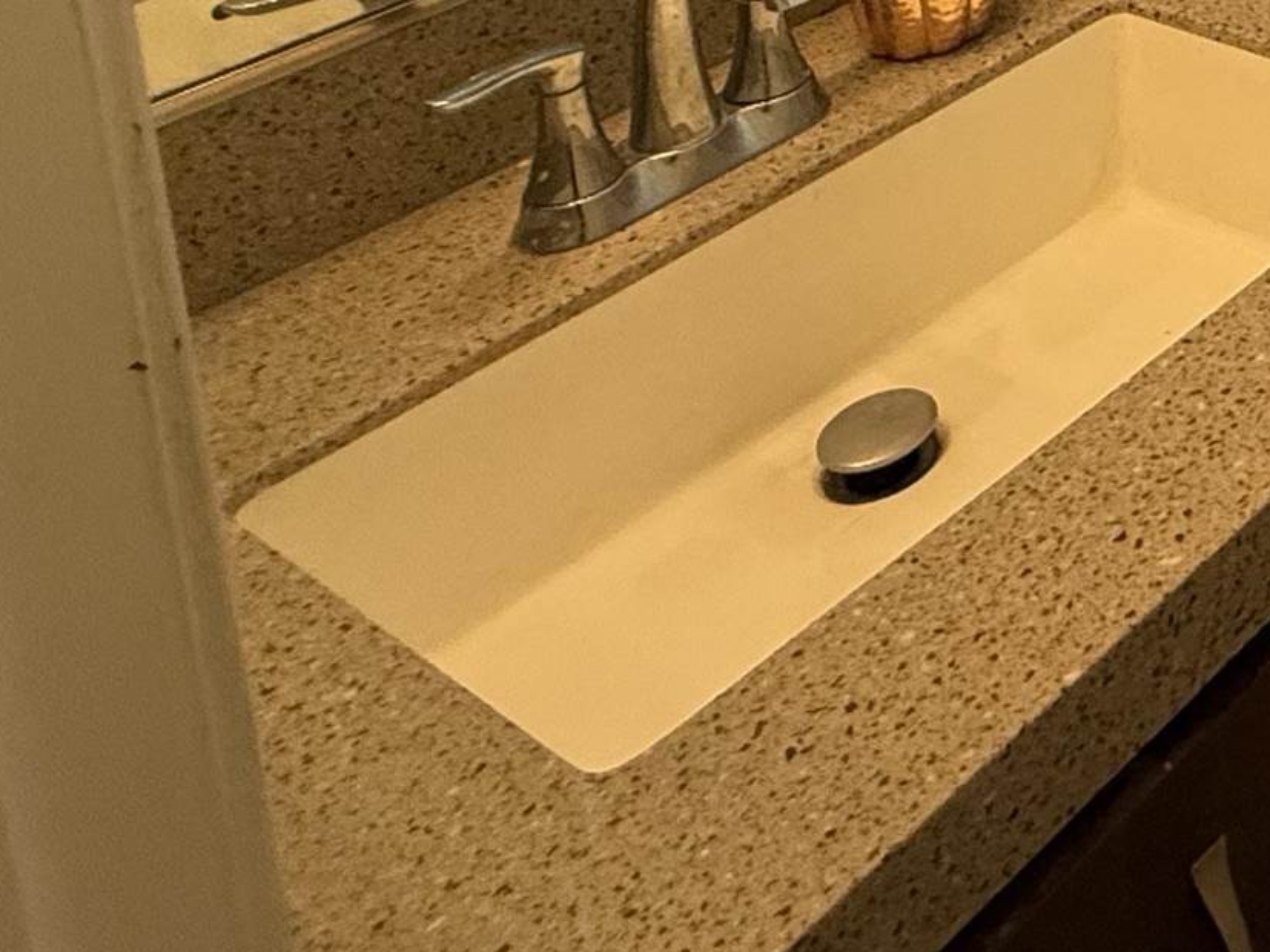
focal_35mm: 52
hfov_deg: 26.8
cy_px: -663
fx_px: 1908
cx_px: 1881
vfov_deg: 21.1
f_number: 2.2
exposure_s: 1/120
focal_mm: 2.22
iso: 320
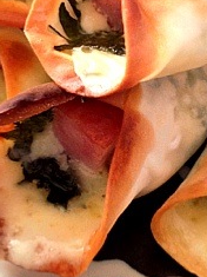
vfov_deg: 20.6
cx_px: 123
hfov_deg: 15.5
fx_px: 758
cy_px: 101
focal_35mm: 95
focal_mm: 4.28
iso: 125
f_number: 2.4
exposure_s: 1/20
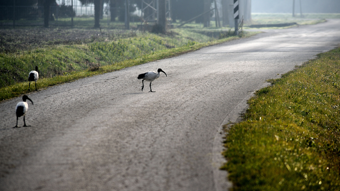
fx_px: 2840
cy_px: 96
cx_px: 170
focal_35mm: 315
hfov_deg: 6.9
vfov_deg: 3.9
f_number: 6.3
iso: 160
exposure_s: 1/1000
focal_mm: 300
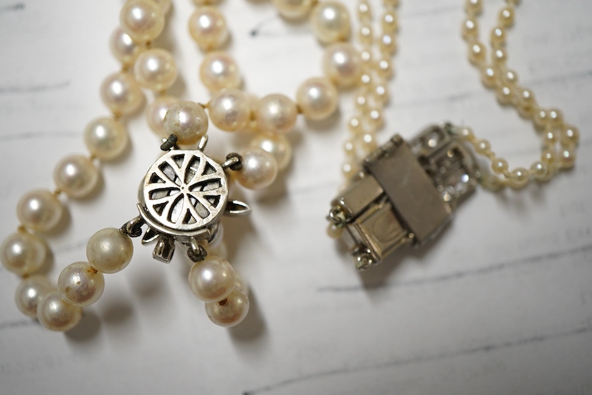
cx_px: 296
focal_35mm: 45
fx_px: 740
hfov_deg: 43.6
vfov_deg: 29.9
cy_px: 198
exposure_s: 1/125
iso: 1000
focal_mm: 30
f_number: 5
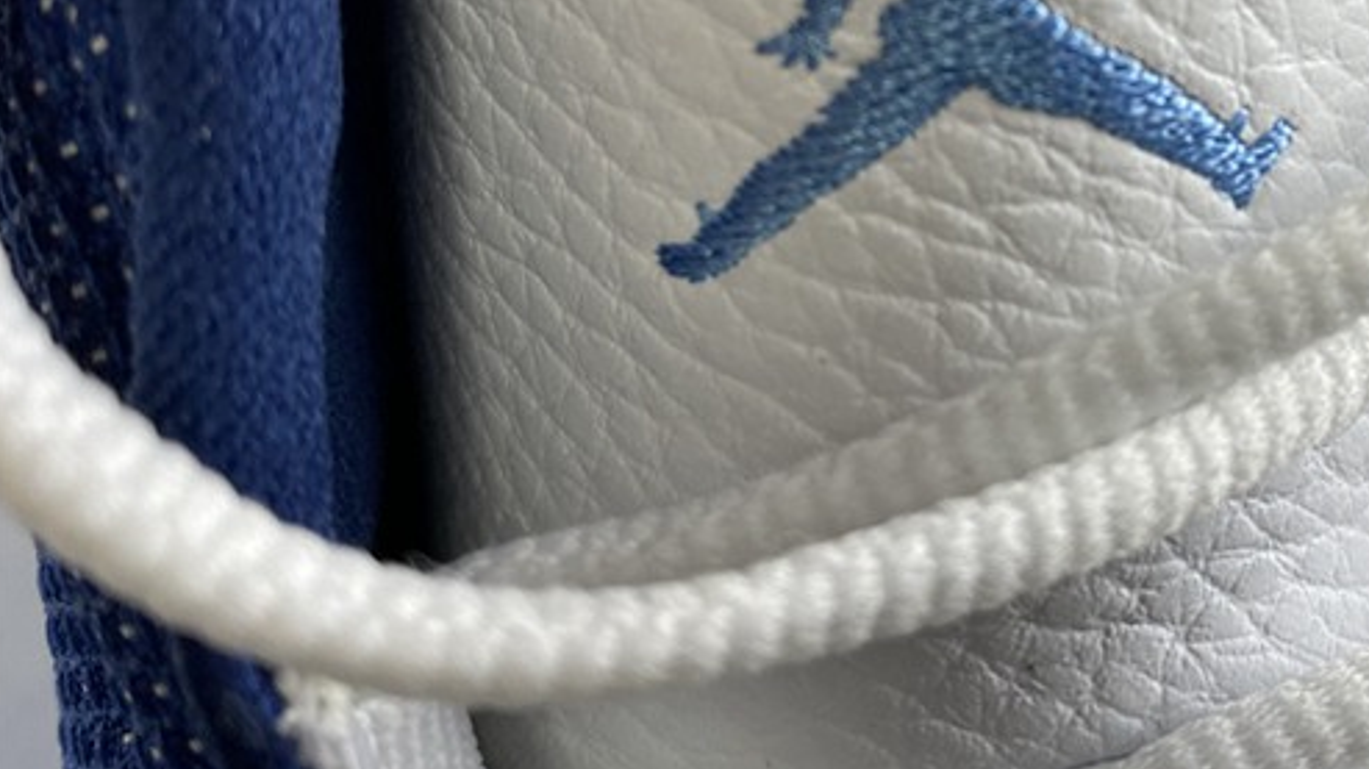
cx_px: 1100
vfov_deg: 25.1
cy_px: 72
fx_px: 1669
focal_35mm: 46
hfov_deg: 42.5
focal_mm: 4.25
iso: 64
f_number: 1.8
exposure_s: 1/100
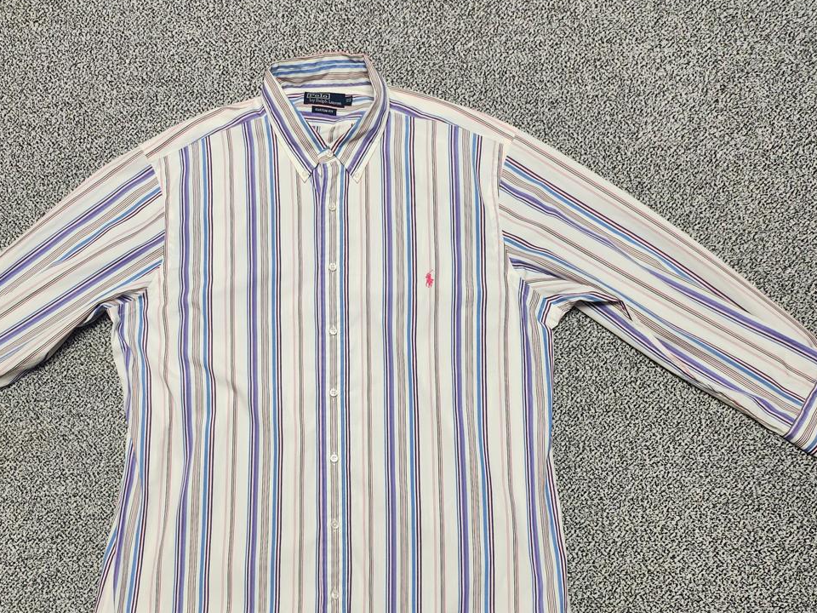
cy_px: 383
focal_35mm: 32
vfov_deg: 43.8
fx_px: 755
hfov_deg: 56.5
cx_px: 335
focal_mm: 5
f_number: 1.8
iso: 200
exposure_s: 1/120
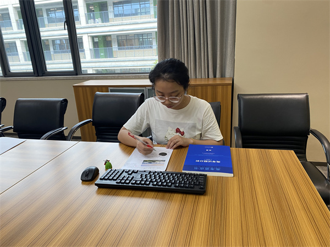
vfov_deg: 53.1
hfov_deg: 67.3
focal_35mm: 26
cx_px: 165
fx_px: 248
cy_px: 124
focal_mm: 4.25
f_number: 1.8
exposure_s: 1/50
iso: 80
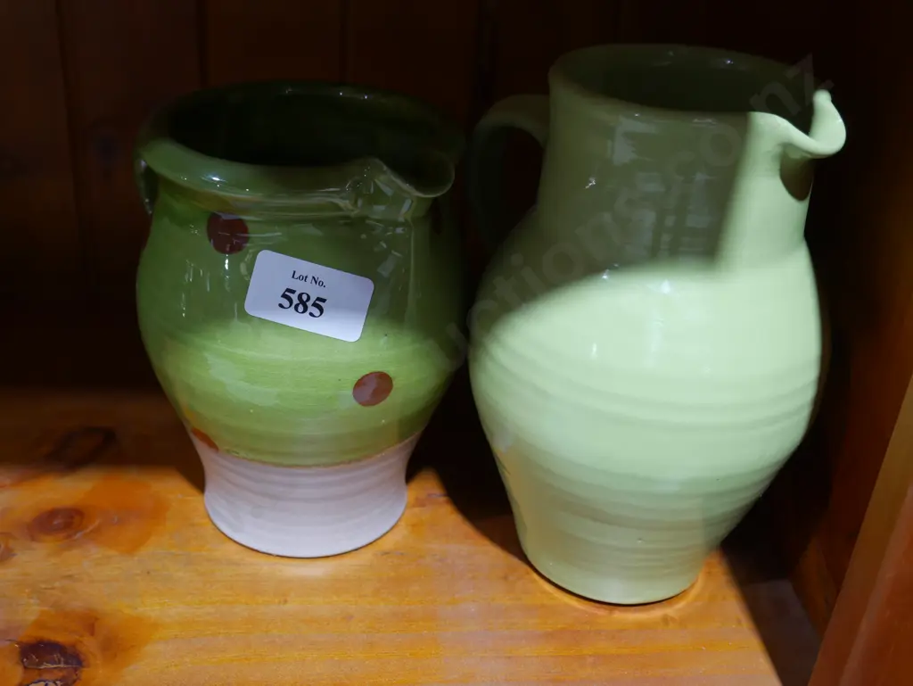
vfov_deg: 36.0
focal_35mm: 40
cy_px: 343
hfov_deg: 46.8
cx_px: 456
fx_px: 1055
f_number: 4.4
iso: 800
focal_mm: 20
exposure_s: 1/60
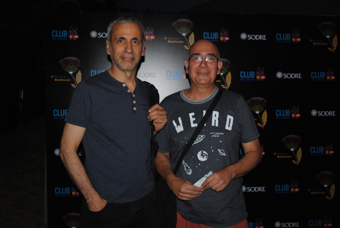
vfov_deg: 34.3
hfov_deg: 49.5
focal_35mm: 39
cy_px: 114
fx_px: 369
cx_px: 170
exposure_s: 1/60
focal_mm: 26
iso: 200
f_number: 4
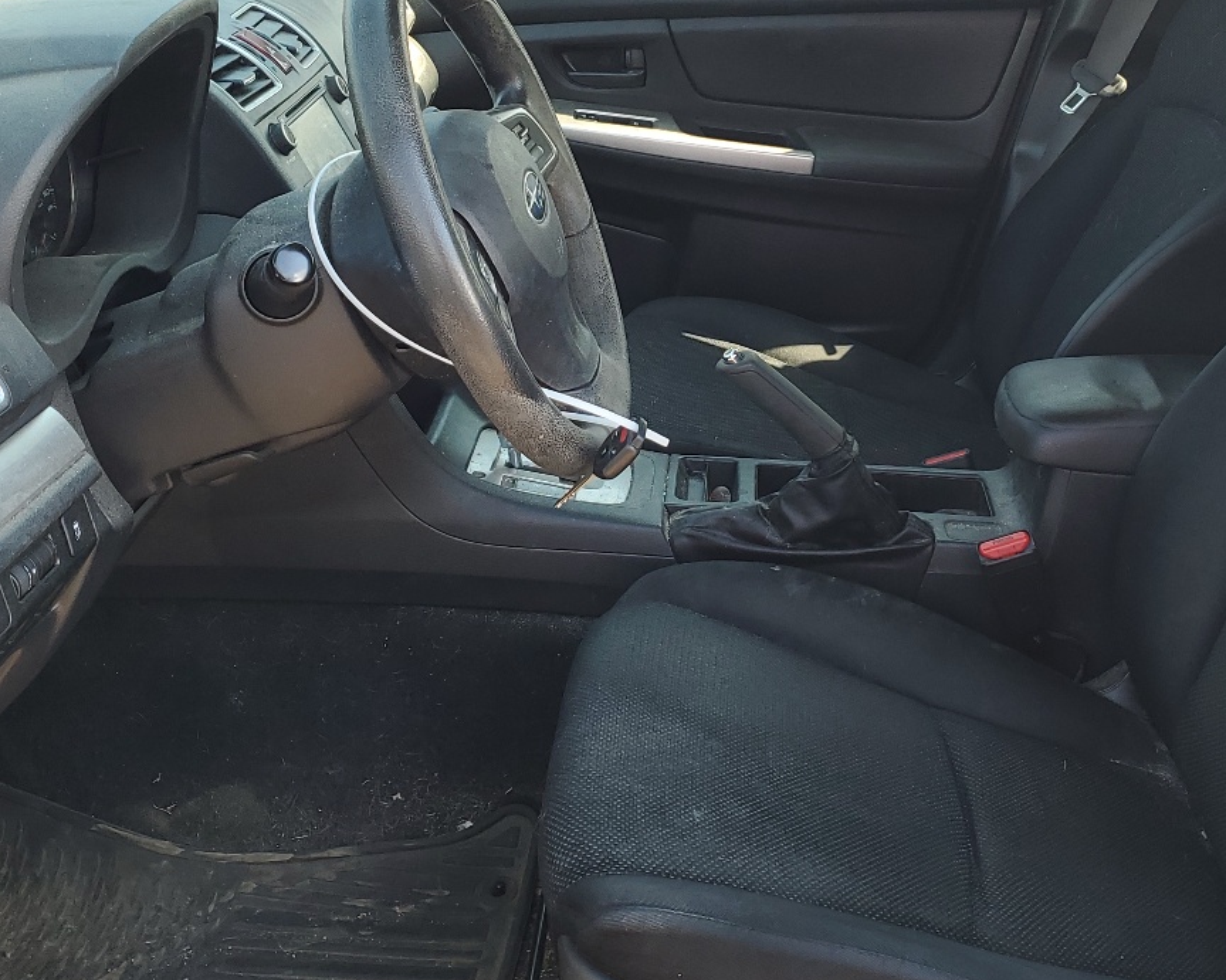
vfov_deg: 31.9
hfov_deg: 39.4
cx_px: 715
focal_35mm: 47
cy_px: 363
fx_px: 1705
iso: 50
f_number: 1.5
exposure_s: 1/256
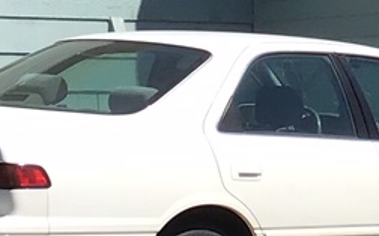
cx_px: 534
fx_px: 2198
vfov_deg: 6.1
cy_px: -150
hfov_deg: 9.6
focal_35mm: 213
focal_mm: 3.3
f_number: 2.4
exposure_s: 1/1274
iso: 25
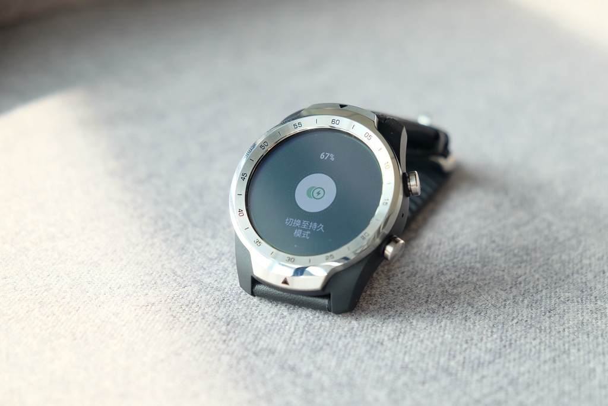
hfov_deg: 29.2
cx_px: 304
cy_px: 203
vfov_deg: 19.7
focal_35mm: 69
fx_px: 1165
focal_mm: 46.3
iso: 400
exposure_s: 1/140
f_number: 4.5
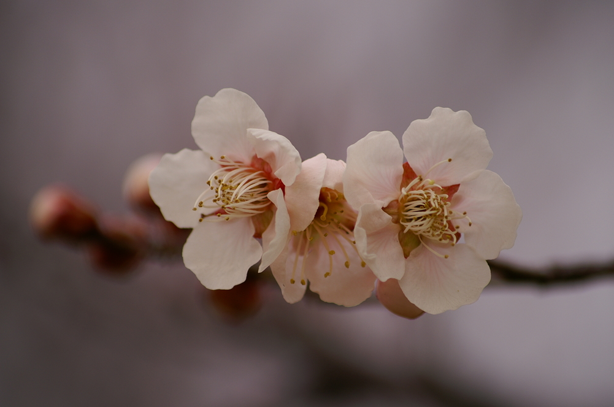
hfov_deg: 6.7
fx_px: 5228
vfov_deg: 4.5
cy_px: 207
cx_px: 310
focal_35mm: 307
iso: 100
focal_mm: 200
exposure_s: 1/640
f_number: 5.6
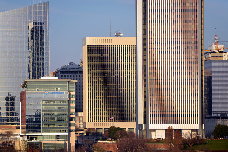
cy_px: 76
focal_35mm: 300
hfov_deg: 6.9
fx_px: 1901
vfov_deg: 4.6
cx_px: 114
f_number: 6.3
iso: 200
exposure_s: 1/640
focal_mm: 300
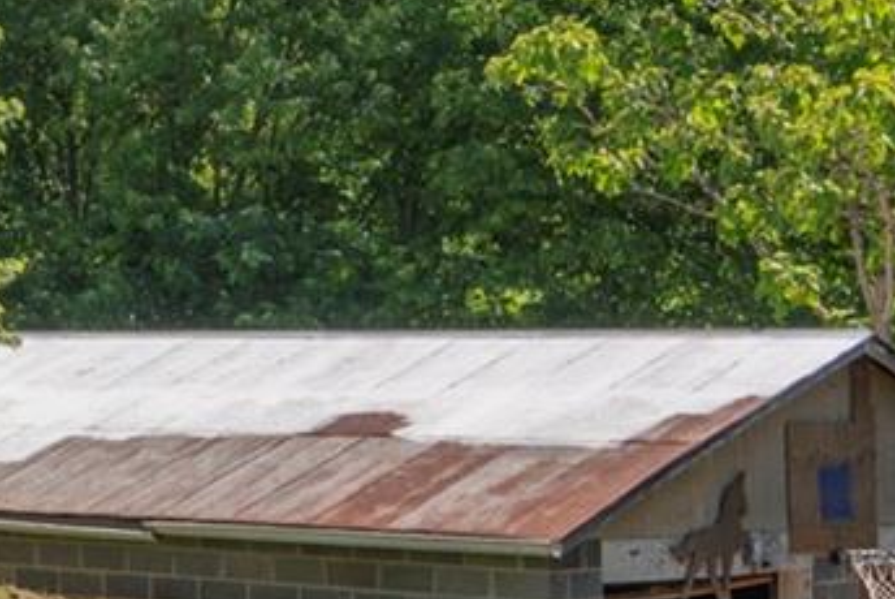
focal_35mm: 119
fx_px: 2961
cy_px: -31
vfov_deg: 11.4
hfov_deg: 14.2
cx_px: -931
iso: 100
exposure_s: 1/400
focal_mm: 20
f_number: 7.1
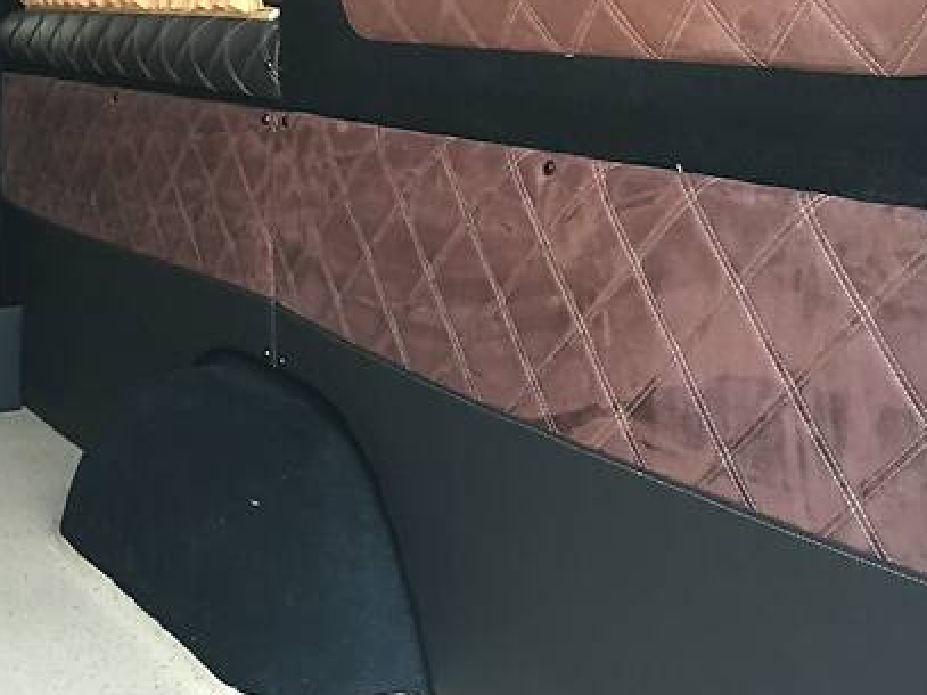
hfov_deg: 33.8
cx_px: 428
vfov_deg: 25.3
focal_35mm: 57
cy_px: 160
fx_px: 1526
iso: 160
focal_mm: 4.2
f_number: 2.2
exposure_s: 1/33
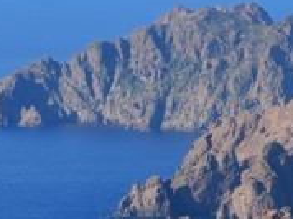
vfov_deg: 3.3
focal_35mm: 455
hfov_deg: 4.4
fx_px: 3846
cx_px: 281
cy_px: 186
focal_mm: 200
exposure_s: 1/1000
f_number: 9
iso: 400
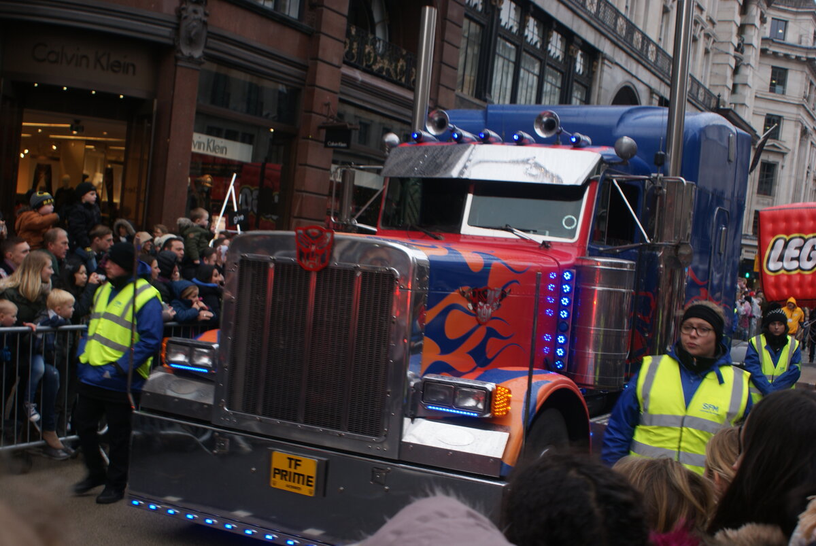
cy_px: 273
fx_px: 1021
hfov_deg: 43.6
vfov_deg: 29.9
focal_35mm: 45
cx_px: 408
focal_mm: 30
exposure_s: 1/30
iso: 100
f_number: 7.1
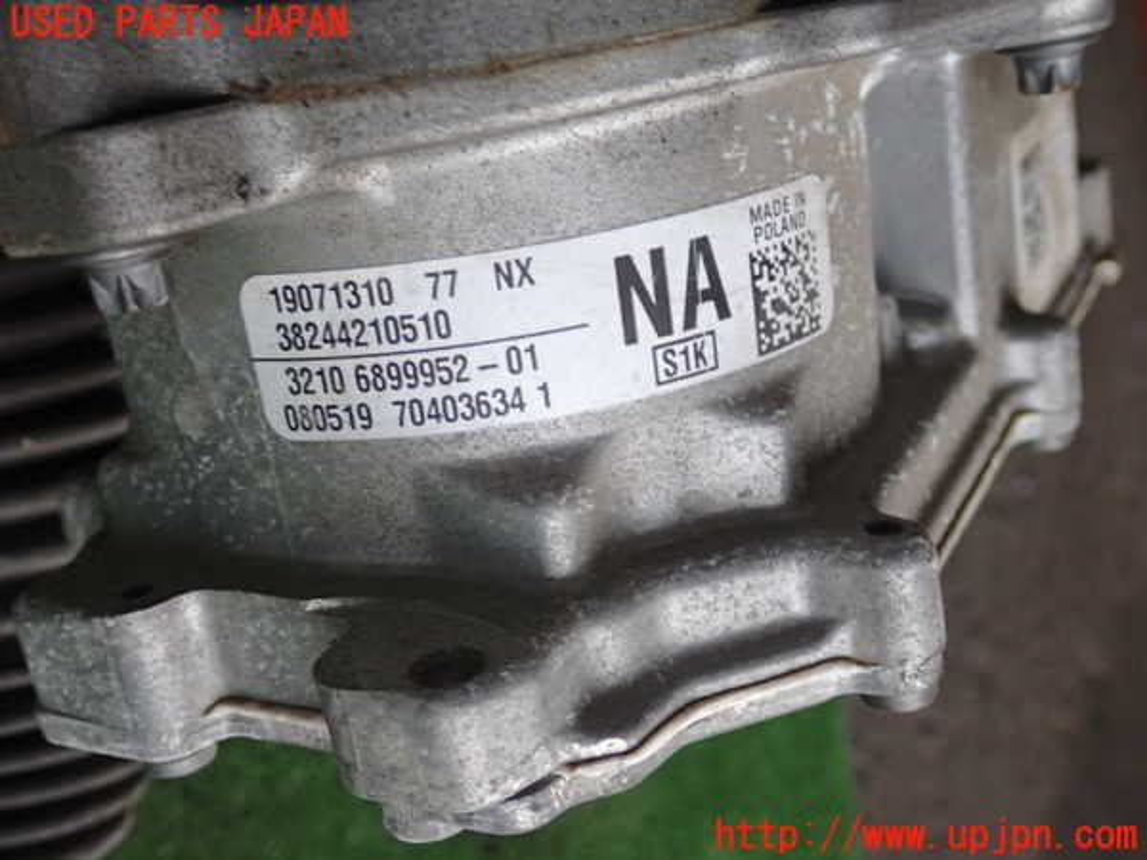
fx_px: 1359
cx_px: 574
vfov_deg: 35.1
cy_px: 430
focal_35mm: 41
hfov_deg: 45.8
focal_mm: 7.31
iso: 200
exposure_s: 1/40
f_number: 2.8
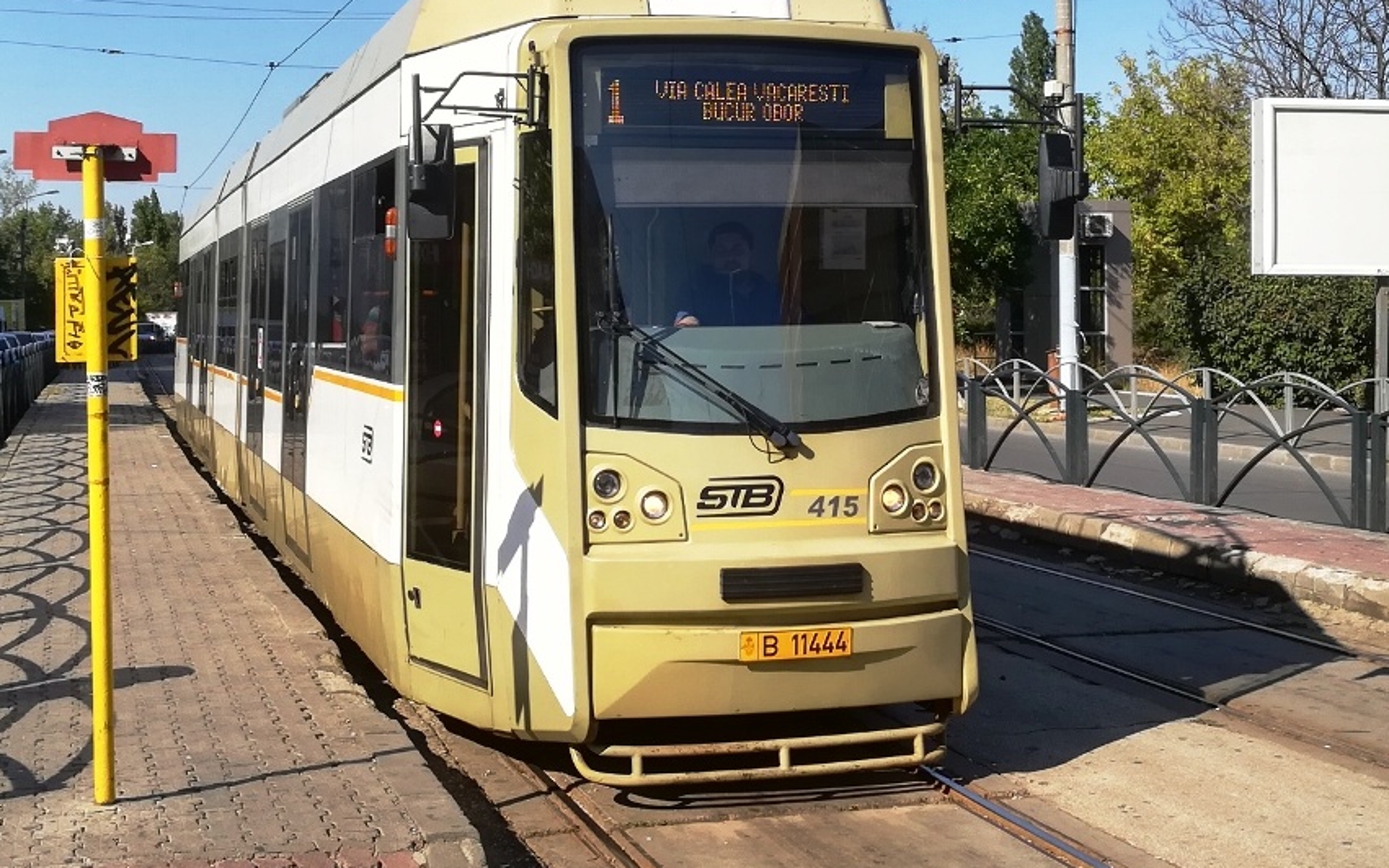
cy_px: 255
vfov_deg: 25.1
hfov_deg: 39.6
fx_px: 1931
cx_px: 703
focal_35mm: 51
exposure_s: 1/926
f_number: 2.2
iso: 50
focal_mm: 3.83
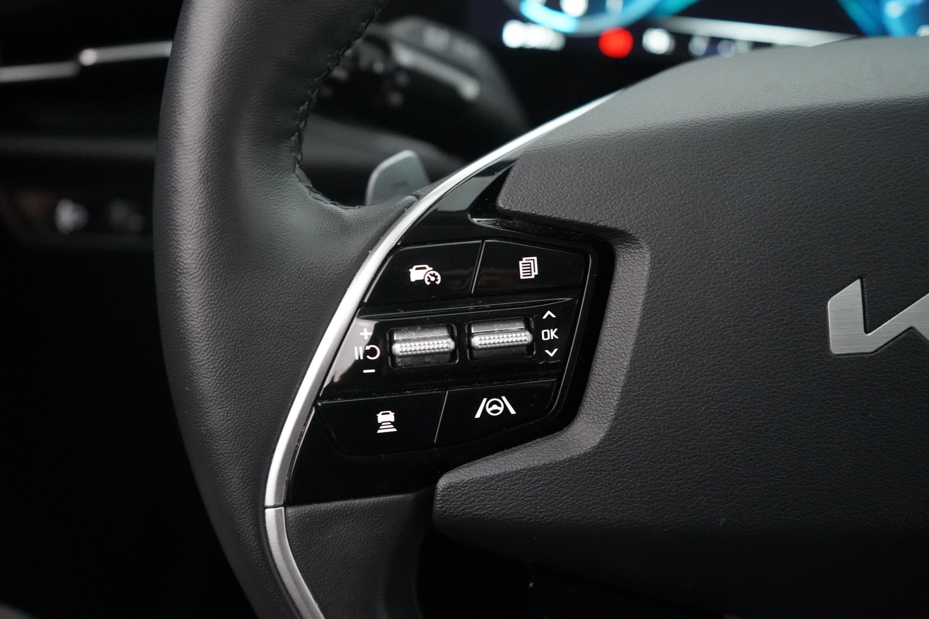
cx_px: 464
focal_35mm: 32
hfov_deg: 58.7
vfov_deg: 41.1
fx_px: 826
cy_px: 310
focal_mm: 32
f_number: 4
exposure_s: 1/60
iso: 12800
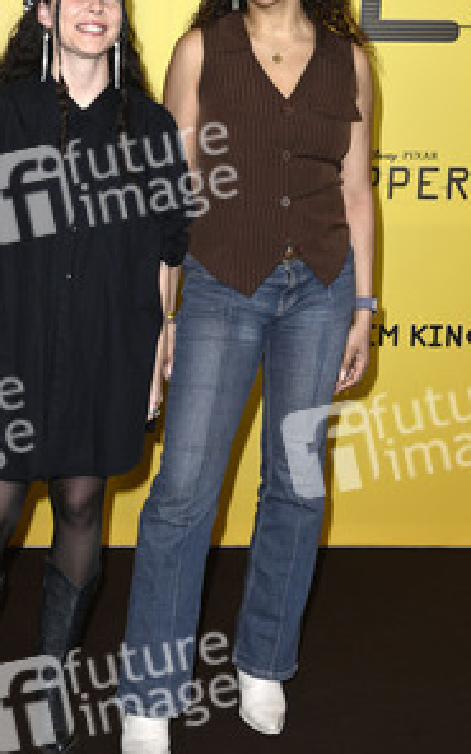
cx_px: 181
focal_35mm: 77
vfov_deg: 26.8
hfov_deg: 16.9
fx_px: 1581
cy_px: 311
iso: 800
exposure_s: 1/250
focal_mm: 56
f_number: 5.6
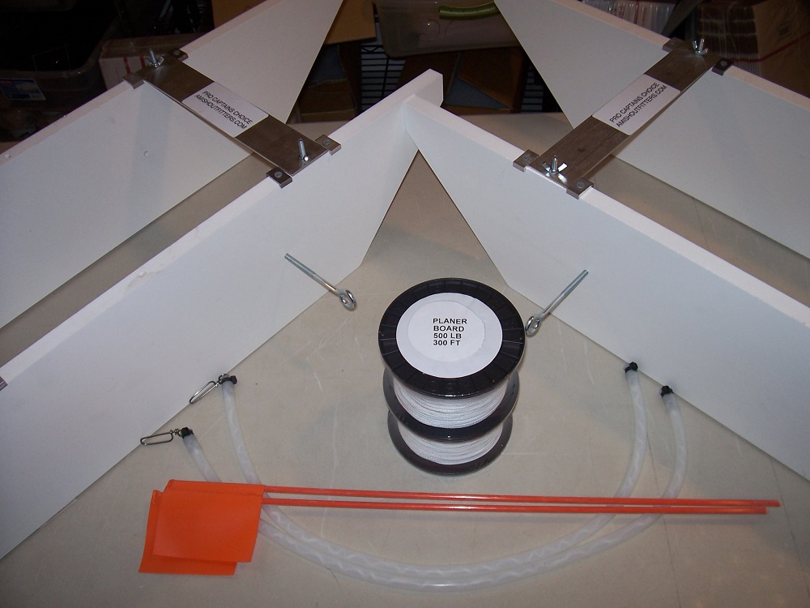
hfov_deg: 54.0
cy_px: 304
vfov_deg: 41.8
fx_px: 796
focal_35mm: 34
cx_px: 405
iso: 80
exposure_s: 1/60
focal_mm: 5.6
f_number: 2.7
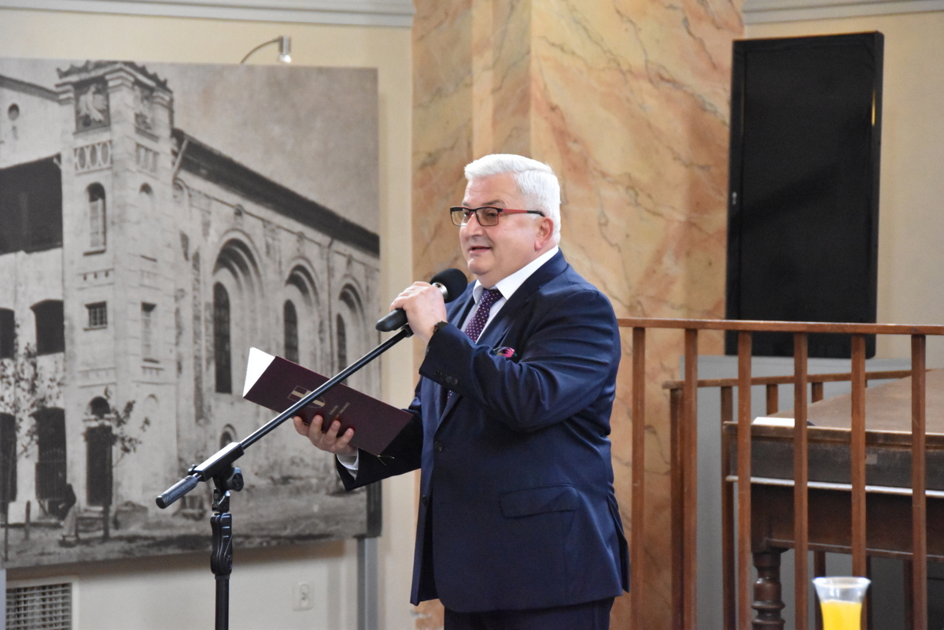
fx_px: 4130
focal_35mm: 158
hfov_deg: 13.0
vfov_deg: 8.7
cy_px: 315
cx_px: 472
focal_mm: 105
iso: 8000
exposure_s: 1/160
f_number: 5.3
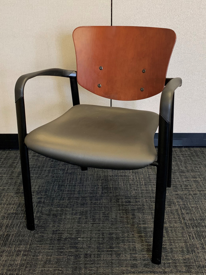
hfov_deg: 53.1
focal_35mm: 26
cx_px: 103
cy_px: 138
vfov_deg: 67.3
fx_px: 206
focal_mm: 4.25
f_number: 1.8
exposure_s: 1/60
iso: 125
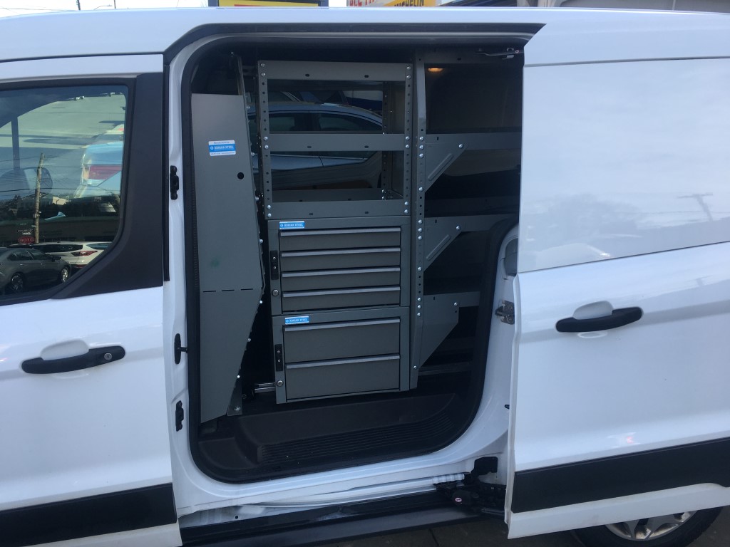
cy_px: 274
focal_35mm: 29
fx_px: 612
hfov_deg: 61.7
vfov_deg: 48.2
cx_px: 365
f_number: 2.2
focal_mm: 4.15
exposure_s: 1/301
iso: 25
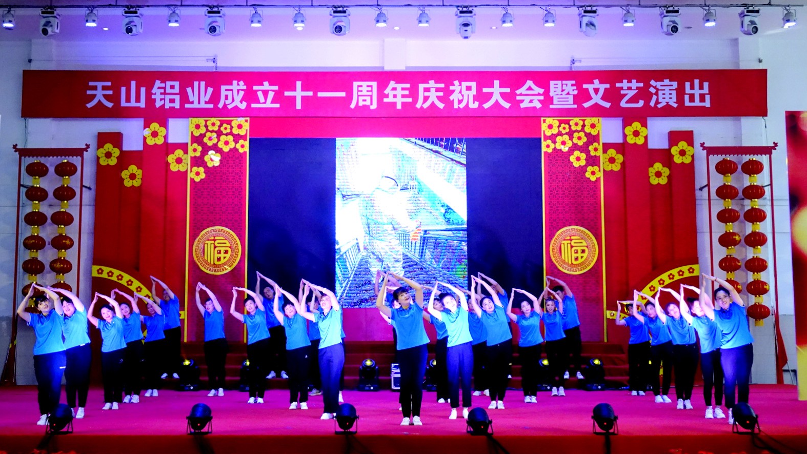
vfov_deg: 24.4
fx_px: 1048
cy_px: 209
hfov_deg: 42.1
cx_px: 401
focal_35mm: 49
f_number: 2.8
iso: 2000
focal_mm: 16.76
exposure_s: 1/1000
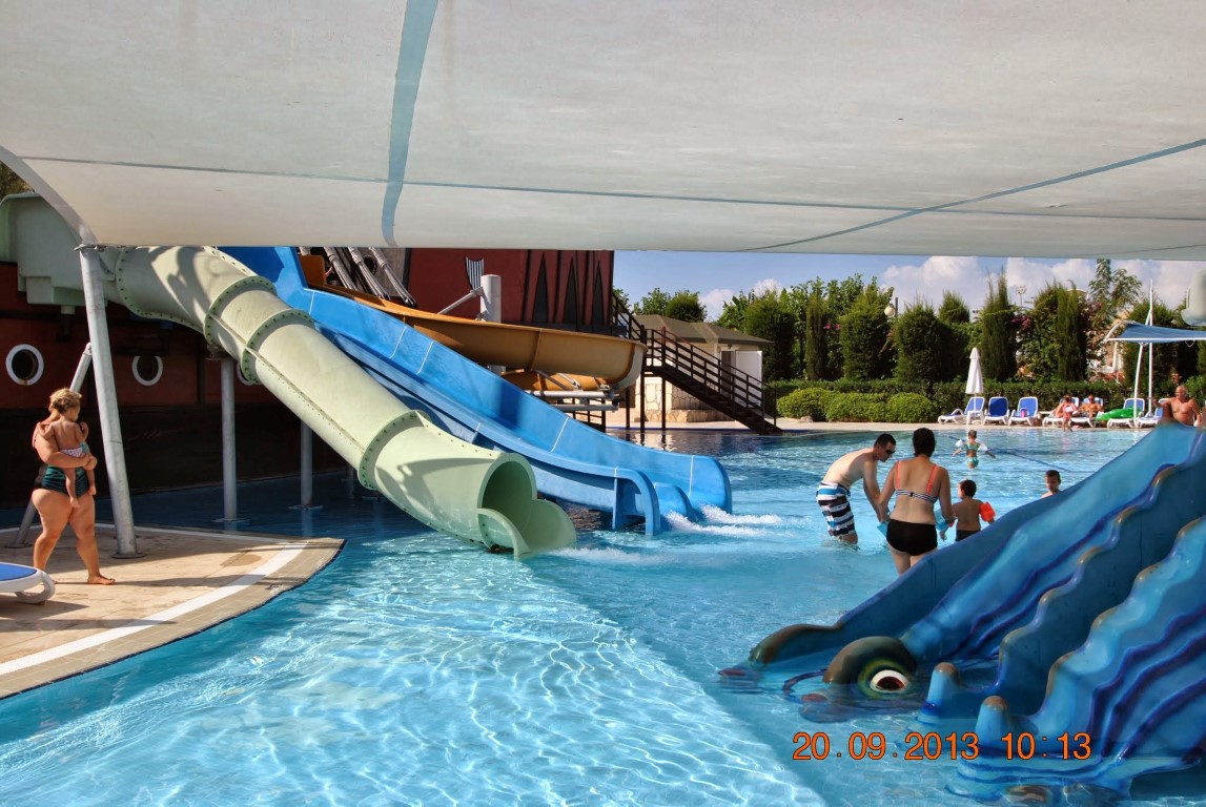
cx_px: 603
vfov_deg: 37.0
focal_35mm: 36
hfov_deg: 53.1
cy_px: 404
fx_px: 1208
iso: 100
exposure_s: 1/250
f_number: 8
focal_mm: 24
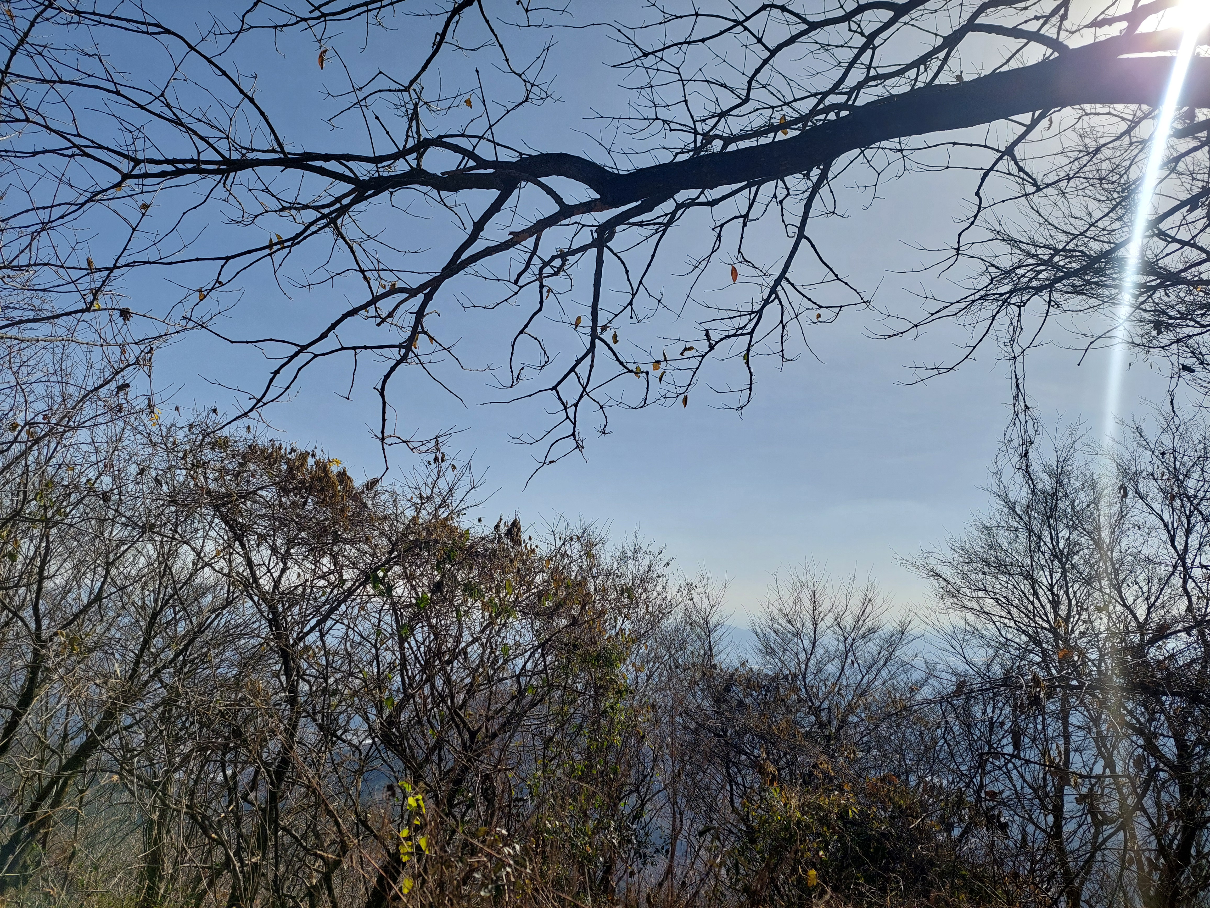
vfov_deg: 54.9
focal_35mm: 25
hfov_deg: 69.4
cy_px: 454
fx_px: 874
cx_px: 605
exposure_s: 1/3616
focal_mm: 5.23
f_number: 1.8
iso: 40
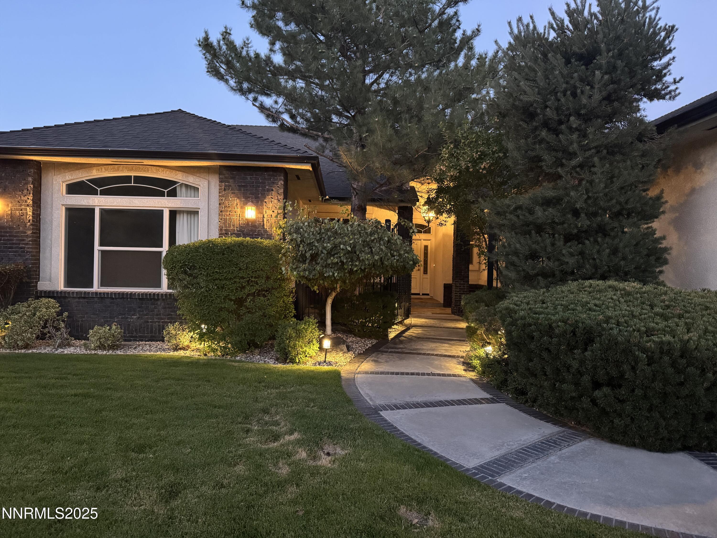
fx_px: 497
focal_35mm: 24
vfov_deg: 56.8
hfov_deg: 71.6
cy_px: 269
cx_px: 358
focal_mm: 6.76
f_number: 1.78
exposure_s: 1/30
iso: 1000
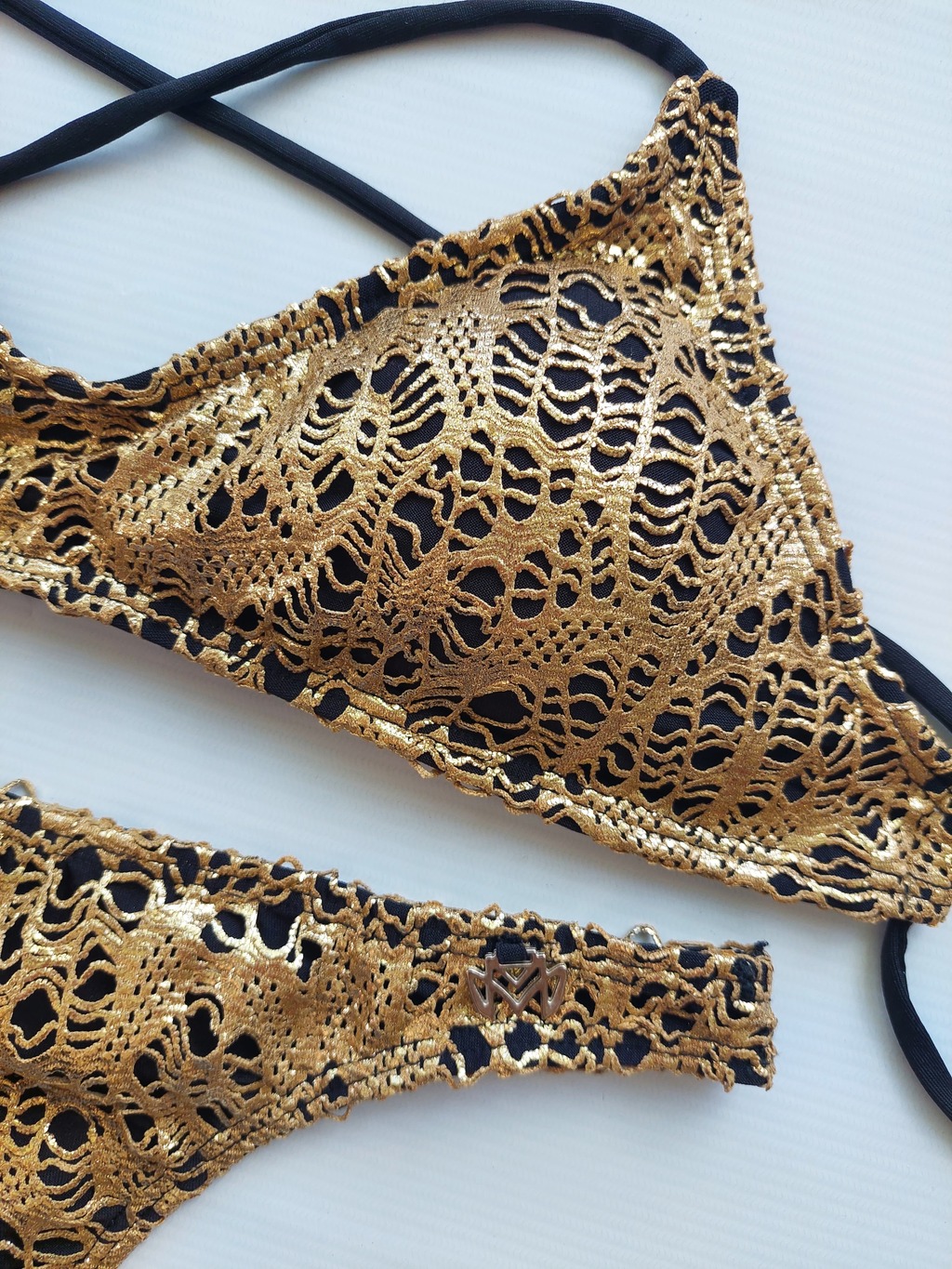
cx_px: 476
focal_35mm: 24
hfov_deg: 56.8
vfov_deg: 71.6
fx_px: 880
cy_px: 634
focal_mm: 5.23
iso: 50
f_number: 1.8
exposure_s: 1/100
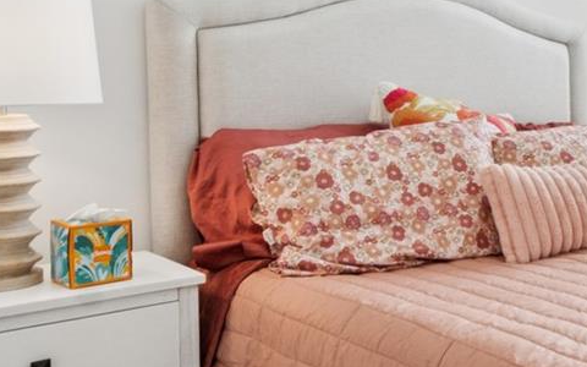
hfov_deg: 34.6
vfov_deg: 24.6
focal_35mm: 51
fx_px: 816
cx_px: 633
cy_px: 33
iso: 200
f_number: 8
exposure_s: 1/60
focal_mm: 10
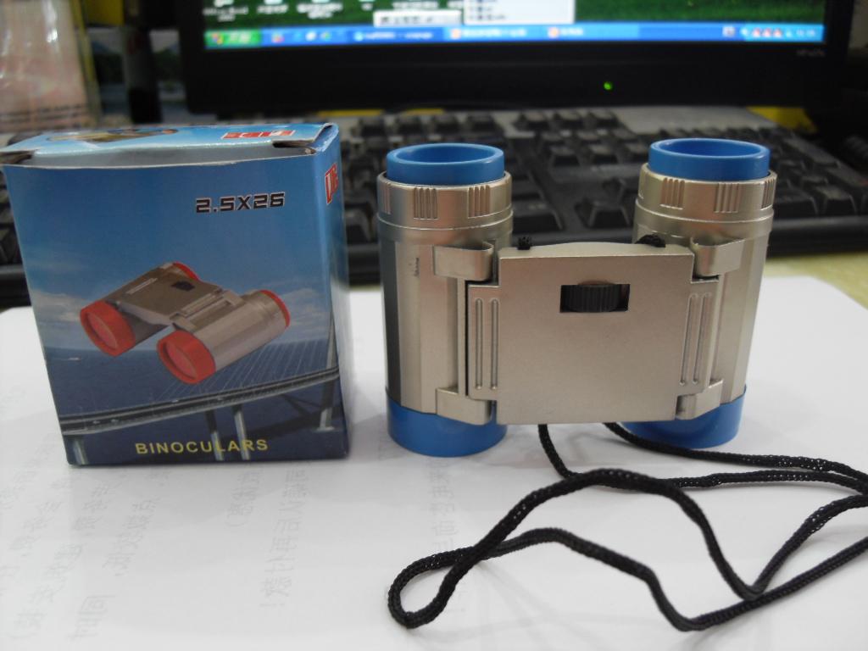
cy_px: 326
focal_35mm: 28
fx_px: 702
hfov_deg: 63.4
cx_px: 434
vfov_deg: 49.7
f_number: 2.8
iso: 200
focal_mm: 6
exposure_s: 1/10
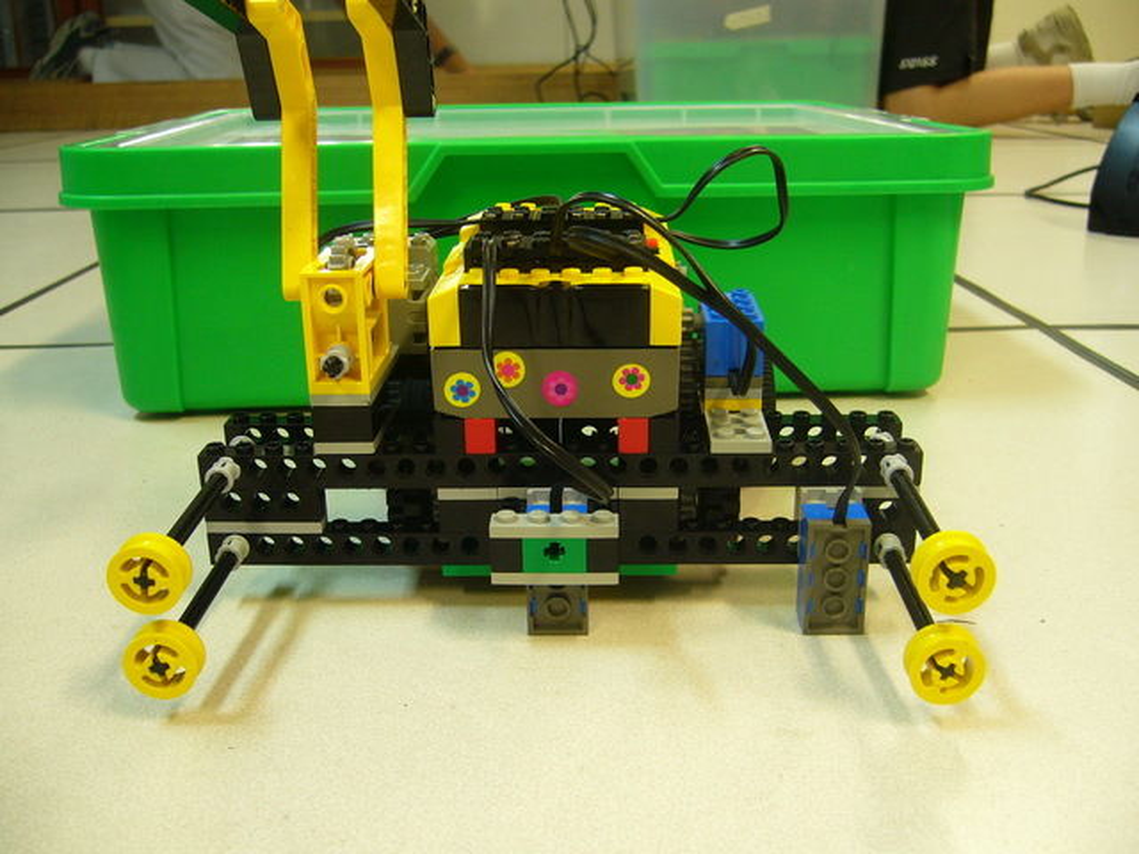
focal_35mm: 35
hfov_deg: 52.6
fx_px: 1152
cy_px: 427
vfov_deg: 40.7
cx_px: 570
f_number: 2.8
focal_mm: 5.8
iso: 125
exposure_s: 1/15
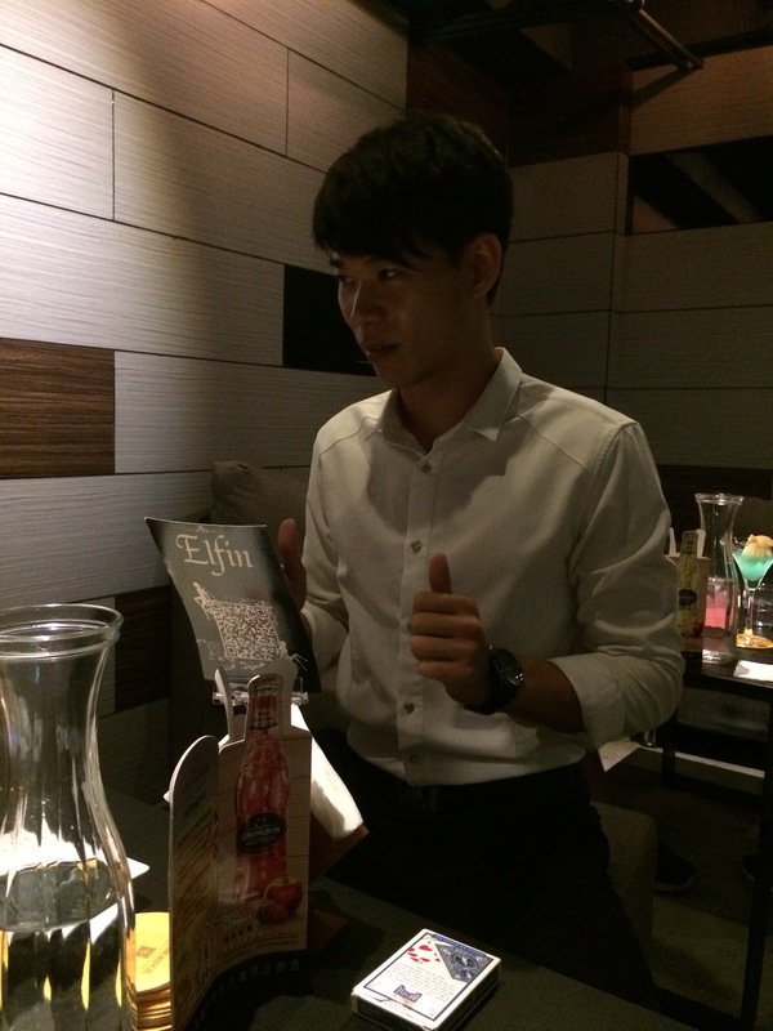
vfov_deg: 61.7
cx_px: 386
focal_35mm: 29
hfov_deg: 48.2
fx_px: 863
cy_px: 516
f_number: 2.2
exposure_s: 1/15
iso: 400
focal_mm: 4.15
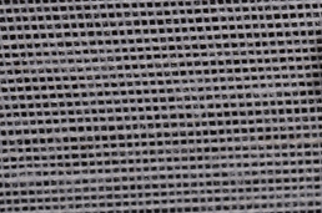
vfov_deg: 3.5
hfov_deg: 5.2
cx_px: 457
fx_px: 3496
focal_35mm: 392
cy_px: 67
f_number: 25
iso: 100
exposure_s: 1/60
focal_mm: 85
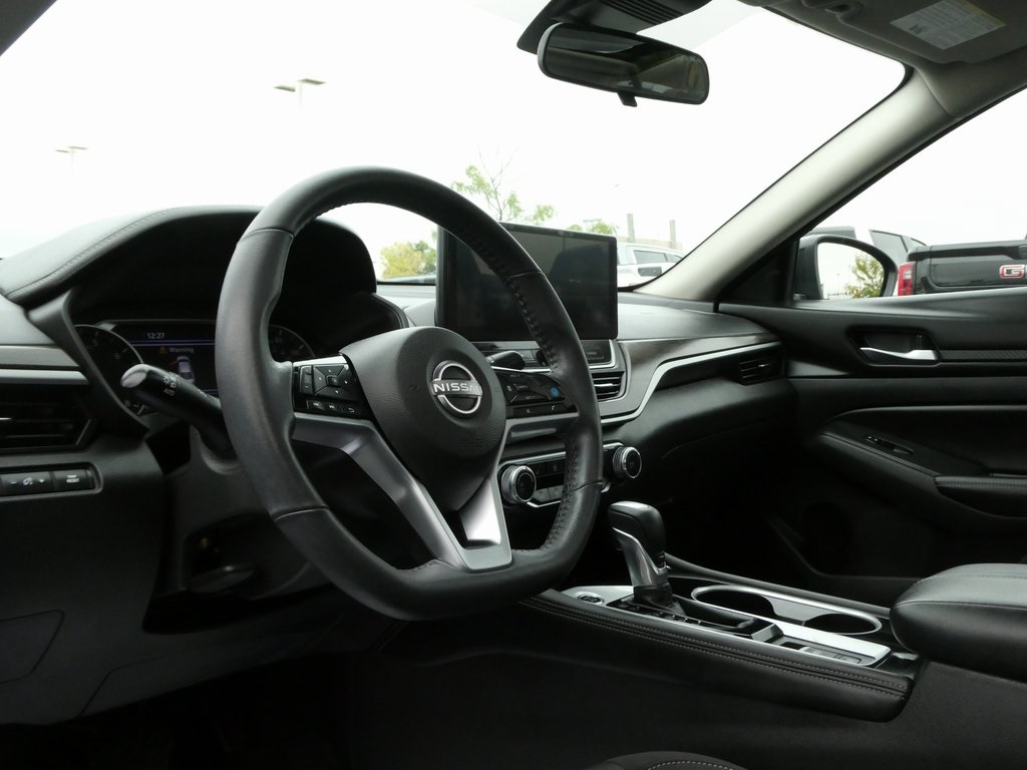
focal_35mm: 33
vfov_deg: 42.9
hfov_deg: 55.4
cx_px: 514
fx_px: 979
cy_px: 385
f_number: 4
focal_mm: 5.8
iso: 400
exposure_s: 1/250
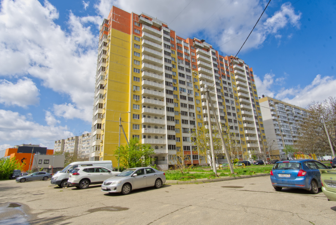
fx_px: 168
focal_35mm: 18
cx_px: 168
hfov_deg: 90.0
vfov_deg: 67.5
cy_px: 112
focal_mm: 12
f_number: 18
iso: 125
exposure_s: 1/60
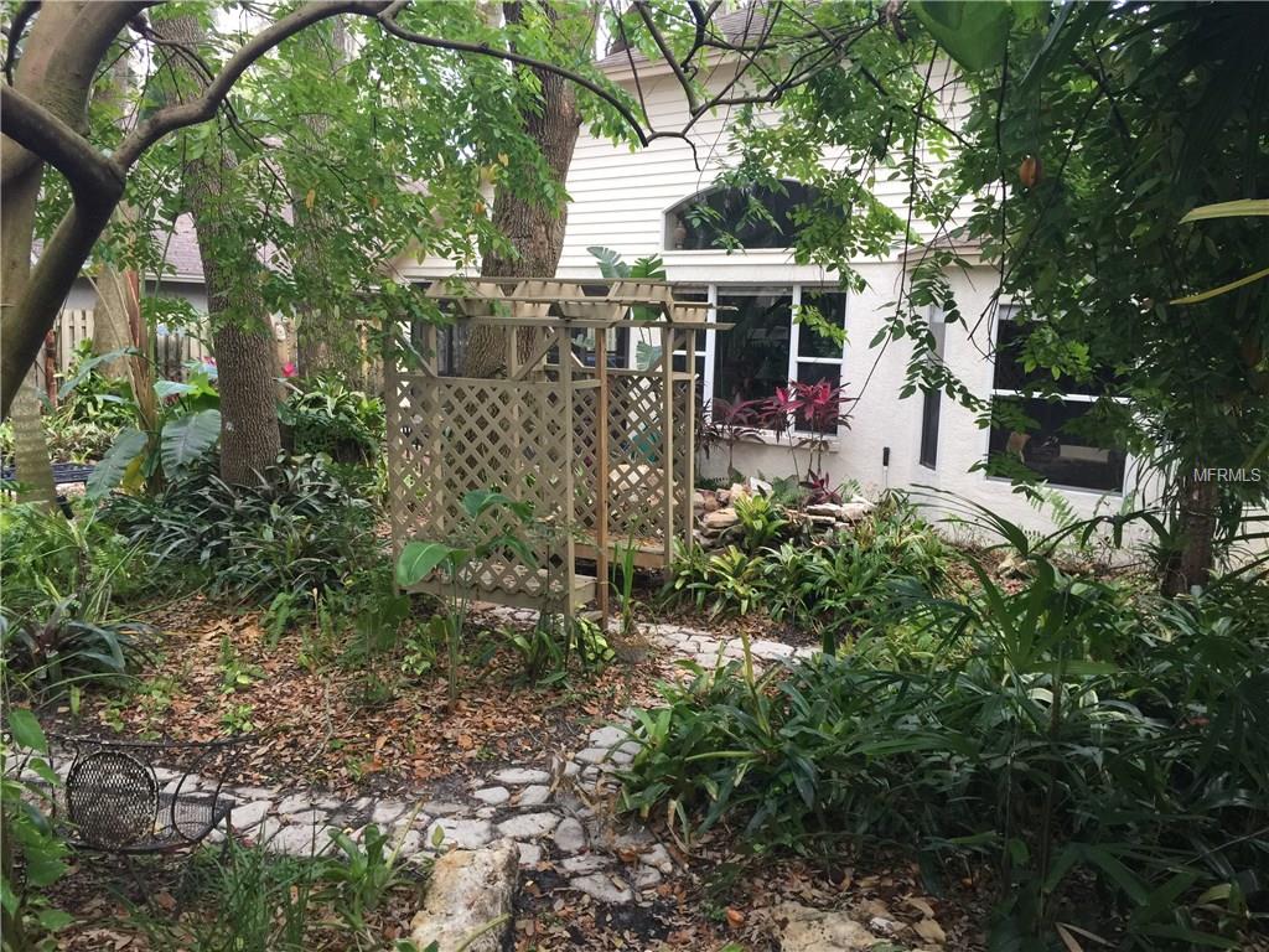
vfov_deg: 48.2
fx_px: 1063
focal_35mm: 29
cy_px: 476
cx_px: 634
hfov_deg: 61.7
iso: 40
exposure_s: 1/40
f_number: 2.2
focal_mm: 4.15
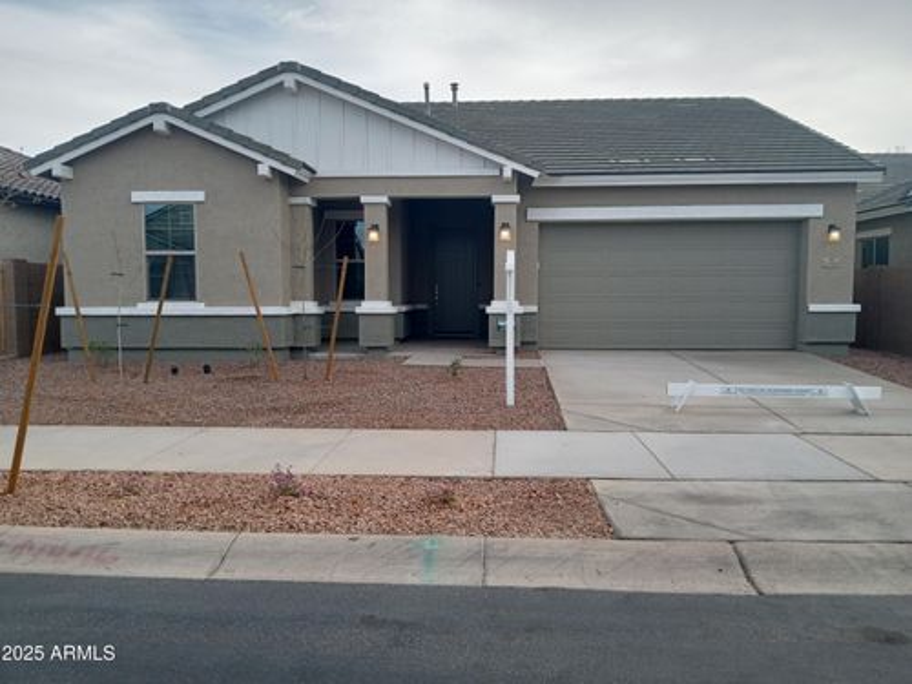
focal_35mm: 28
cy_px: 342
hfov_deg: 63.4
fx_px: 738
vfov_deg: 49.7
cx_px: 456
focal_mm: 3.71
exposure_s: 1/769
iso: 100
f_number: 2.2
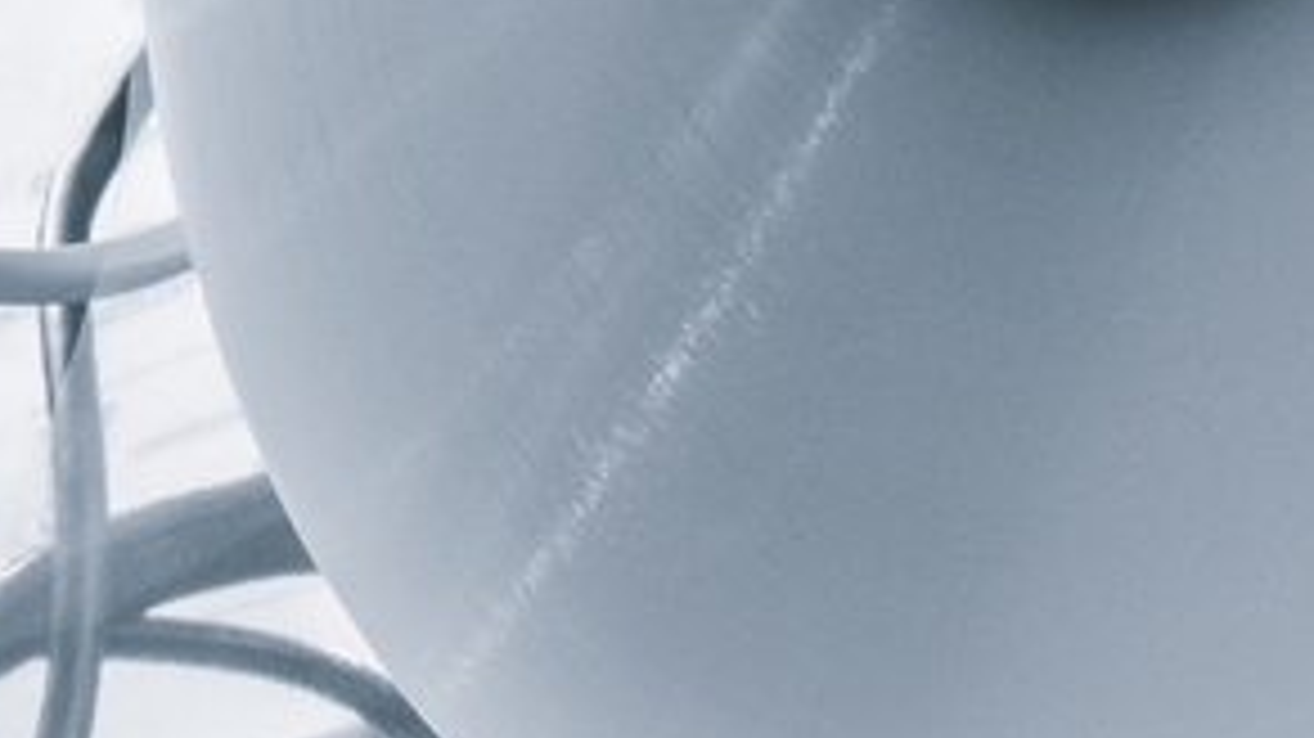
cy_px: 554
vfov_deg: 3.1
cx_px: 2680
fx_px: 13514
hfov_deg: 5.4
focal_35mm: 388
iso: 320
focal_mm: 34.3
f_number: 16
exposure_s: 1/1.67
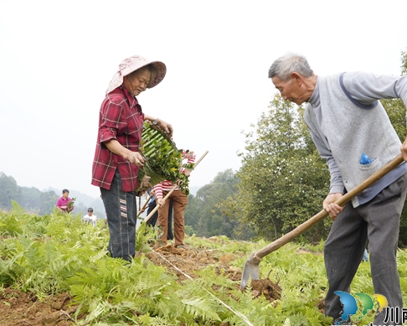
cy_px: 163
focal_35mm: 47
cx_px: 205
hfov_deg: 39.5
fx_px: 566
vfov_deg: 32.1
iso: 400
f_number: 8
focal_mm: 38
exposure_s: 1/160
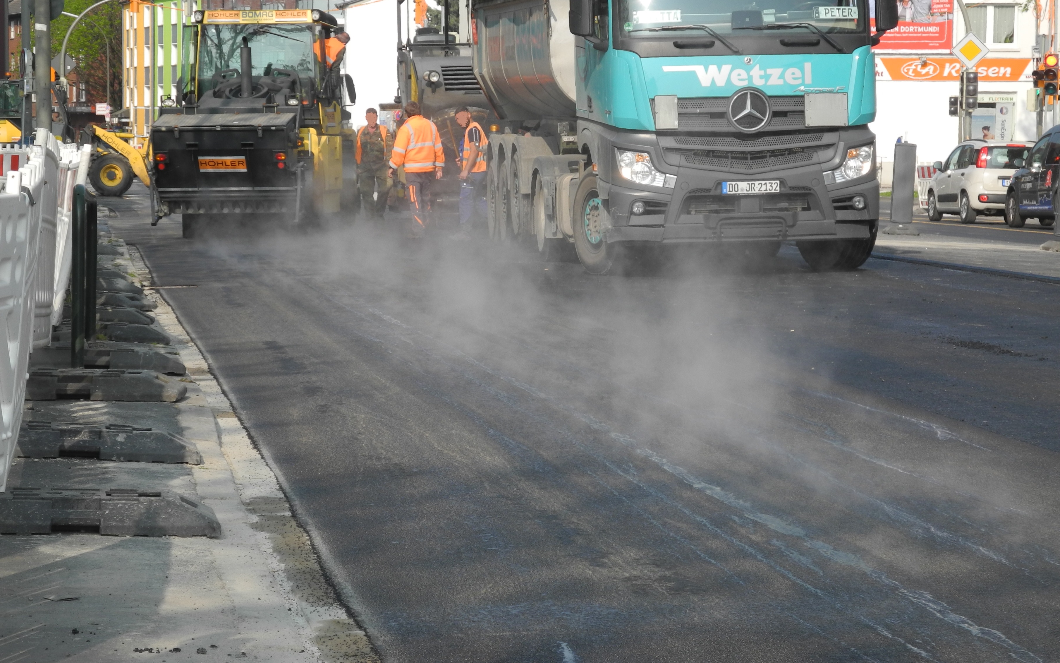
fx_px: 3669
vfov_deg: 10.3
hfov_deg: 16.4
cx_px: 527
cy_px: 273
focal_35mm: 127
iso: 100
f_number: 4.5
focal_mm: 25.4
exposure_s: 1/500
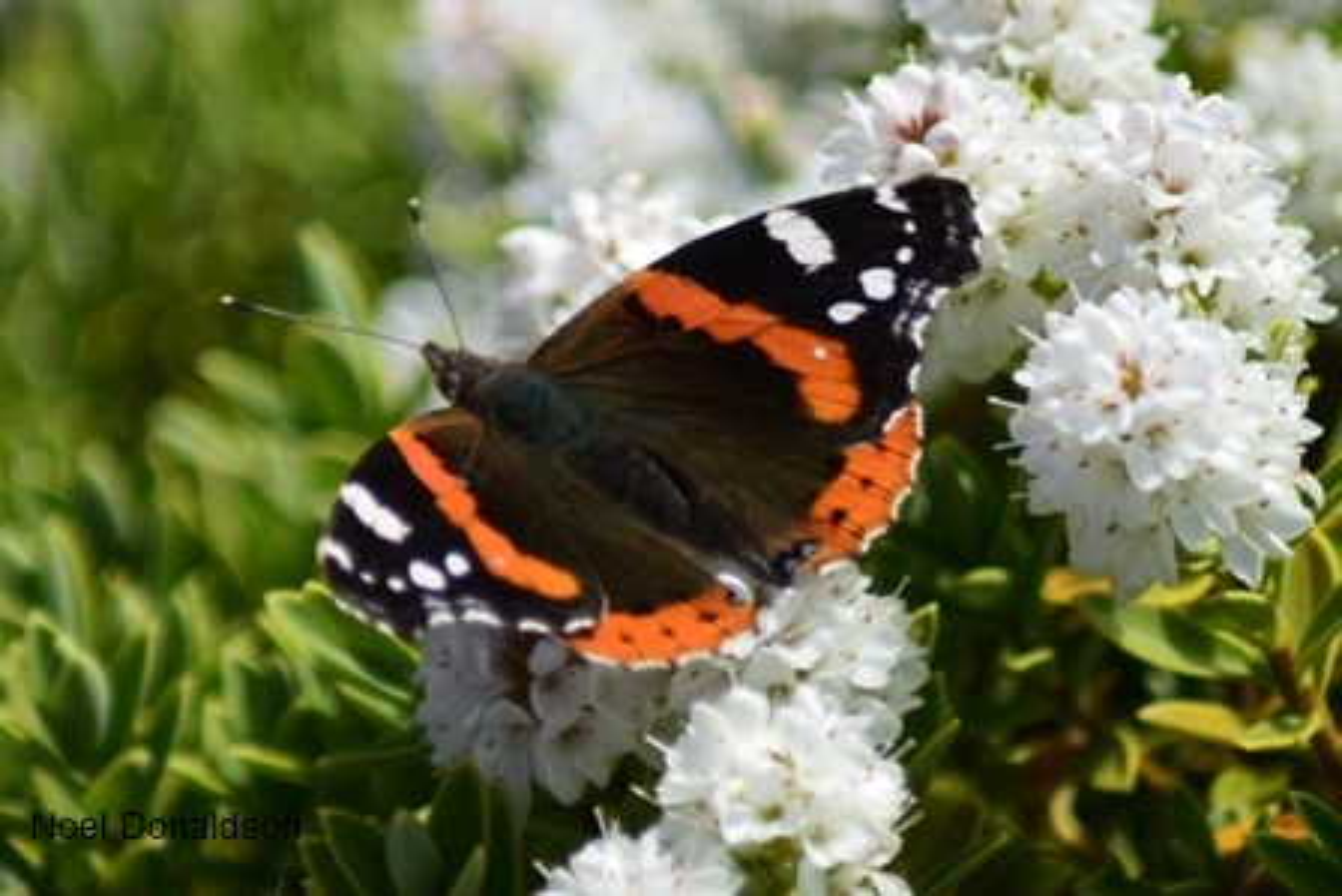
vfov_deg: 4.4
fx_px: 11746
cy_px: 448
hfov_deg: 6.5
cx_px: 671
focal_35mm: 315
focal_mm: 210
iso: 250
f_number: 5.6
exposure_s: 1/1000
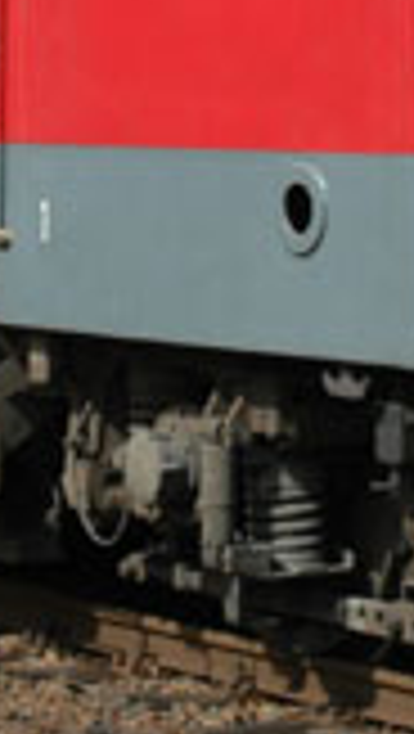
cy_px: -83
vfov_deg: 11.0
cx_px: 191
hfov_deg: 6.3
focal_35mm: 192
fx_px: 3739
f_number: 14
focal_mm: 31
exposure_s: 1/125
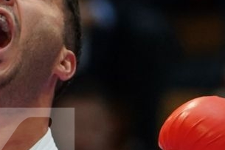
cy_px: 175
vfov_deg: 1.1
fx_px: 8083
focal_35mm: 1294
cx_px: -244
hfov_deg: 1.6
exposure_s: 1/1000
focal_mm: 146
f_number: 2.8
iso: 1600
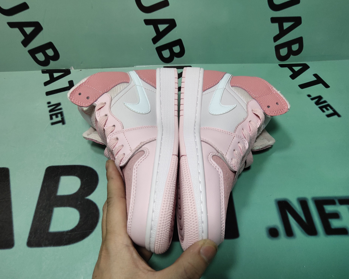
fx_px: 331
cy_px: 139
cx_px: 172
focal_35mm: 32
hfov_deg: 55.7
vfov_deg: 45.8
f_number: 1.79
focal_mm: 4.35
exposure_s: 1/100
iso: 61
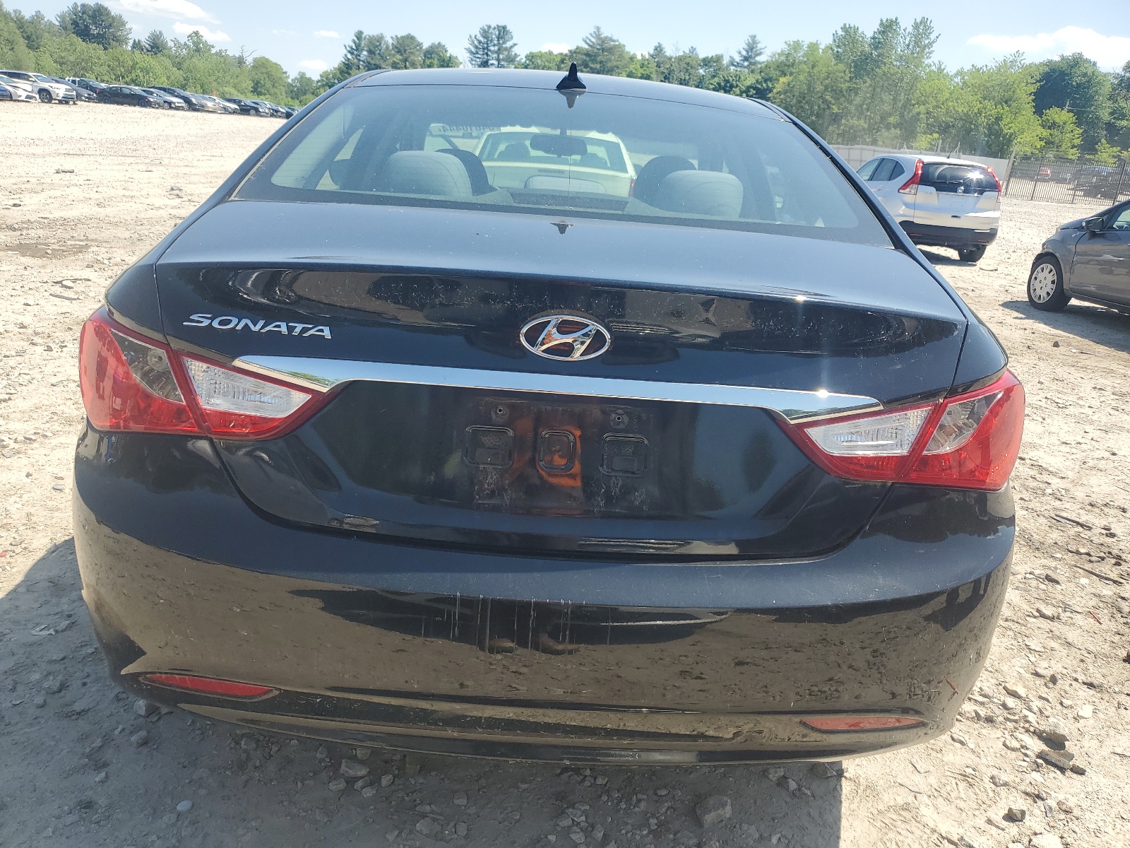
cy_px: 424
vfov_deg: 53.1
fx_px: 849
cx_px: 565
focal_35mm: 26
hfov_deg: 67.3
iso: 50
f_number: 1.5
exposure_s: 1/1667
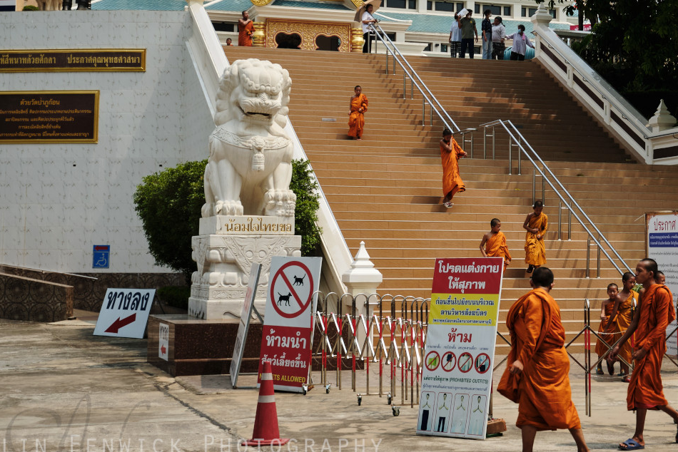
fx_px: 1413
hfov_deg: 26.5
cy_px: 140
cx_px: 531
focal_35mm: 75
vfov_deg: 18.1
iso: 200
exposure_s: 1/150
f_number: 9
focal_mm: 29.2
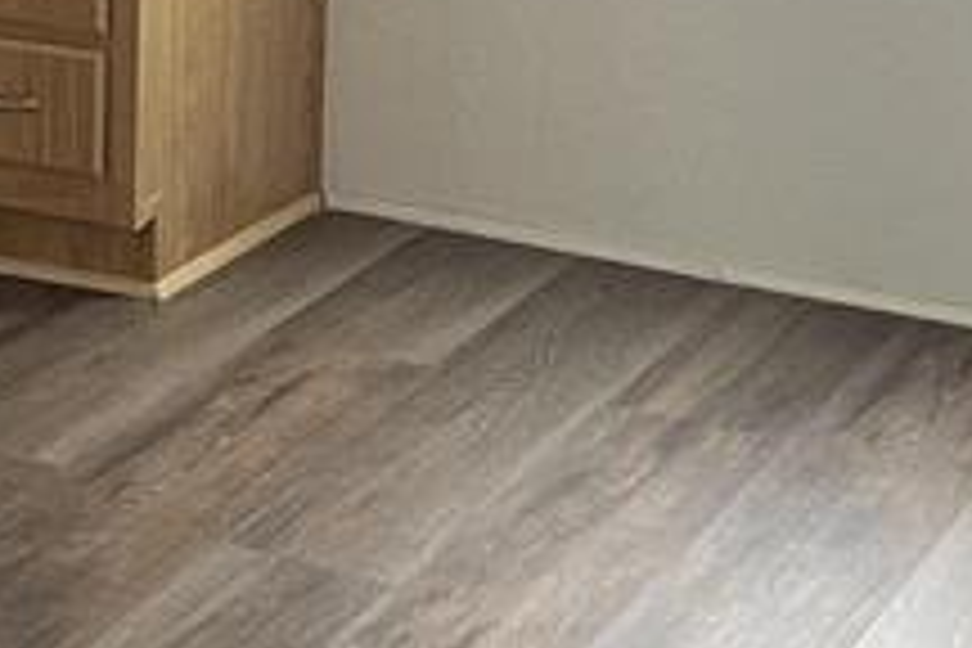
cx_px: 18
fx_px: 3456
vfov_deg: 10.7
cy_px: 76
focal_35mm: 128
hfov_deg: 15.7
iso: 250
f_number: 1.6
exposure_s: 1/60
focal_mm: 5.1
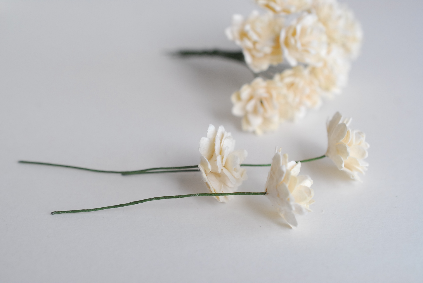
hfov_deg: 33.4
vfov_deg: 22.7
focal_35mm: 60
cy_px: 142
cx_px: 212
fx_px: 706
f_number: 5.6
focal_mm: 40
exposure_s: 1/160
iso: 640
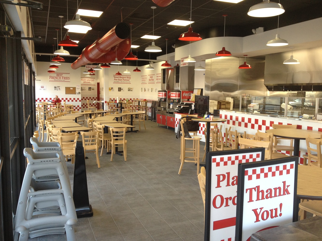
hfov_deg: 52.6
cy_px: 120
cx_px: 161
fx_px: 326
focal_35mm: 35
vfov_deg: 40.7
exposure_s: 1/60
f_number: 2.4
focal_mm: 4.28
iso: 100
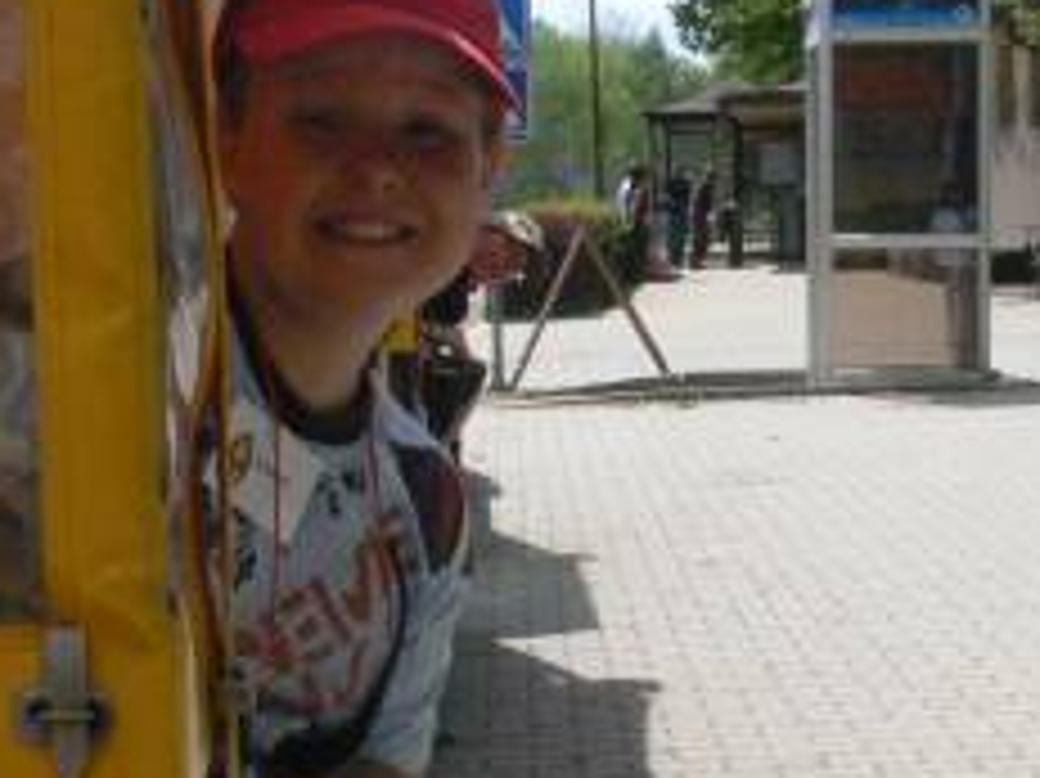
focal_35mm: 106
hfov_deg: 18.6
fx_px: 3183
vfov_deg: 13.9
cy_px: 423
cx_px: 491
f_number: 9
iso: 400
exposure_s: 1/800
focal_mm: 9.6
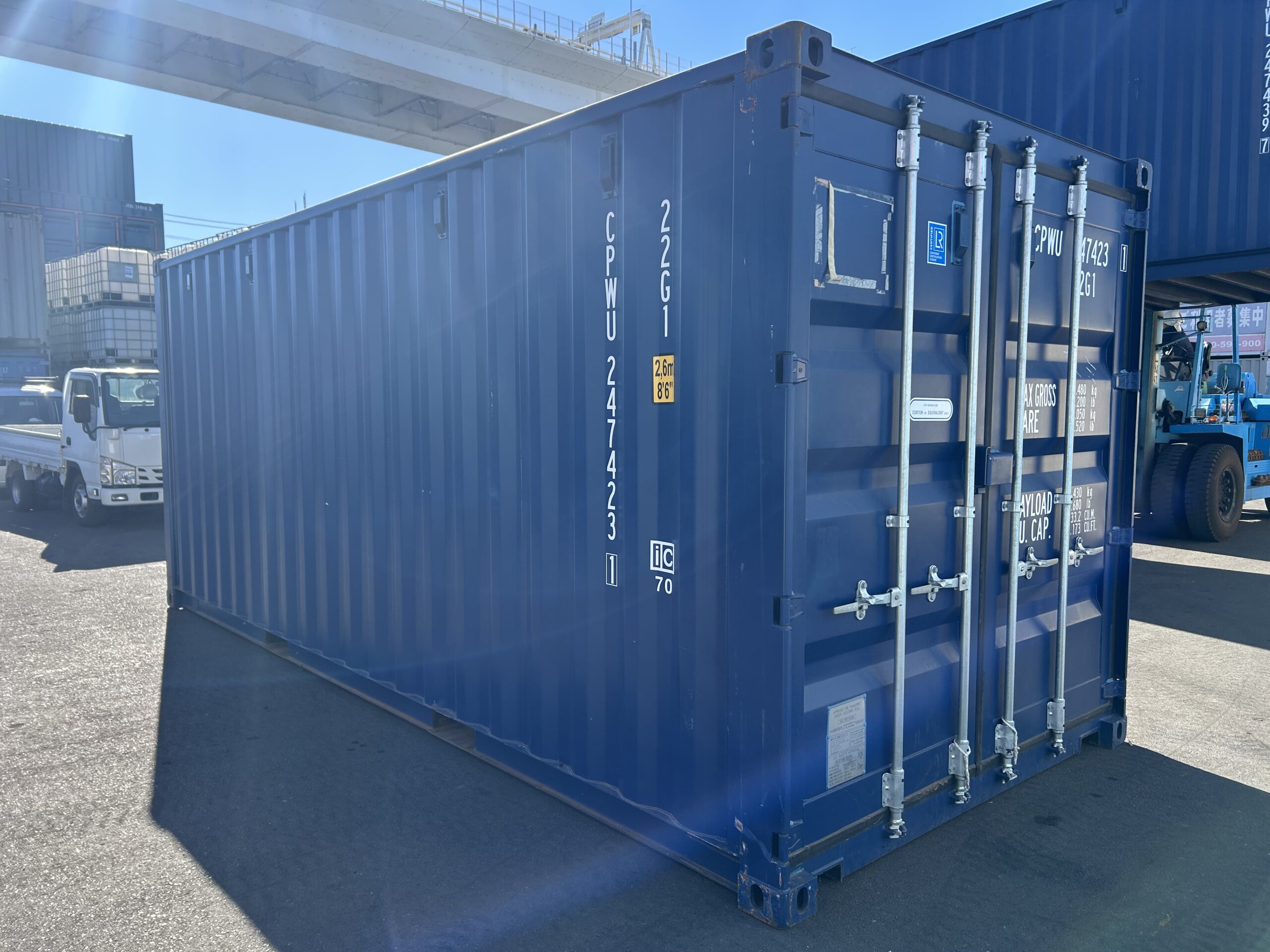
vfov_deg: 53.1
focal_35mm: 26
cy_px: 476
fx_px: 954
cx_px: 635
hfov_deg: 67.3
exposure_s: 1/1395
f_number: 1.5
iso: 50
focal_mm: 5.7
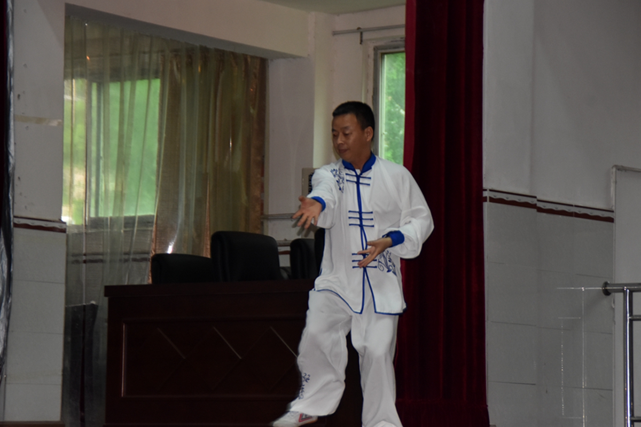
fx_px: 2457
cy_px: 214
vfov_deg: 9.9
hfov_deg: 14.9
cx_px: 320
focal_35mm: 138
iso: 800
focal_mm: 92
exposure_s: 1/60
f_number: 5.6
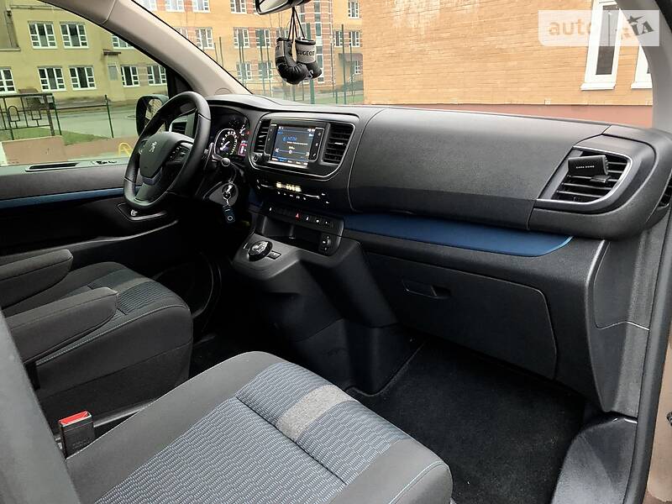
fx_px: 505
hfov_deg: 67.3
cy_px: 252
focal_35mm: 26
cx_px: 336
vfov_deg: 53.1
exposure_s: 1/30
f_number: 1.8
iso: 500
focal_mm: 4.2
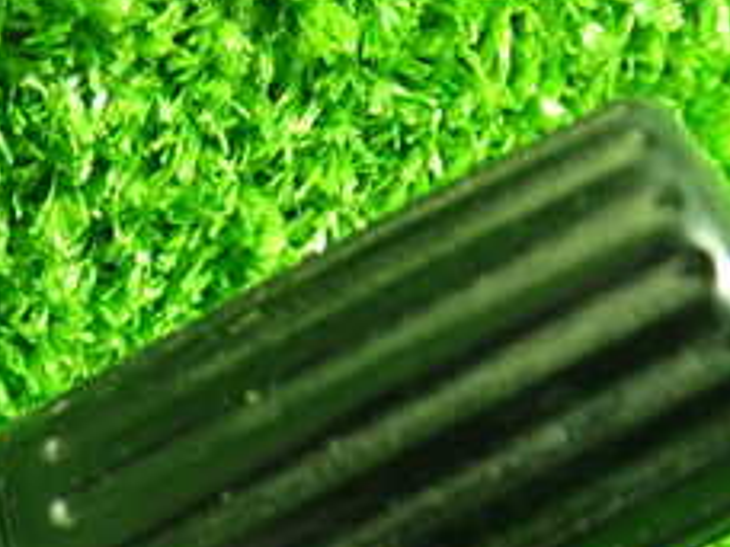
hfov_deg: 23.7
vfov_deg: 17.7
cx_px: 6
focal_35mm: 79
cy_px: 675
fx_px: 1666
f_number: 2.3
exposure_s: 1/30
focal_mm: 5.4
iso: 800
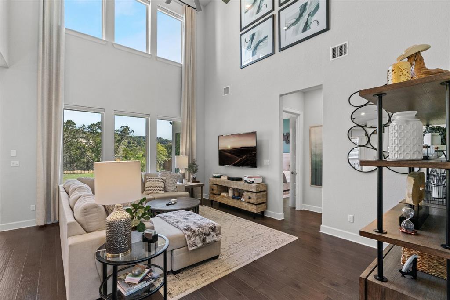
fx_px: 200
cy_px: 150
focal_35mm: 16
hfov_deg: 96.7
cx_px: 225
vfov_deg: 73.8
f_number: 8
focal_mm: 16
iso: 2000
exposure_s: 1/60
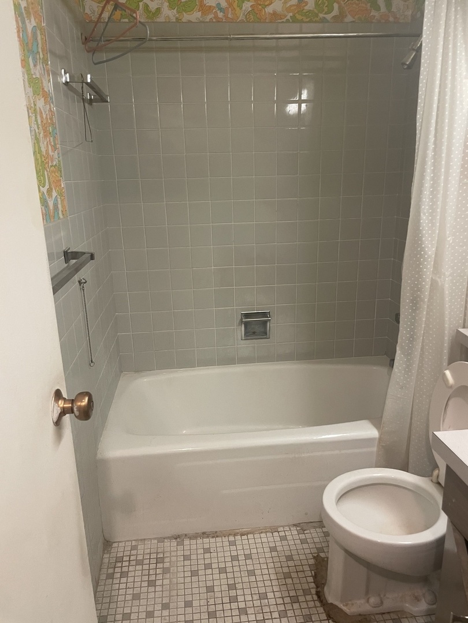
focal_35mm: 26
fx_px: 469
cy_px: 312
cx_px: 234
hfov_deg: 53.1
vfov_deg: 67.3
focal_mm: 4.2
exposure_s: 1/60
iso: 250
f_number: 1.6
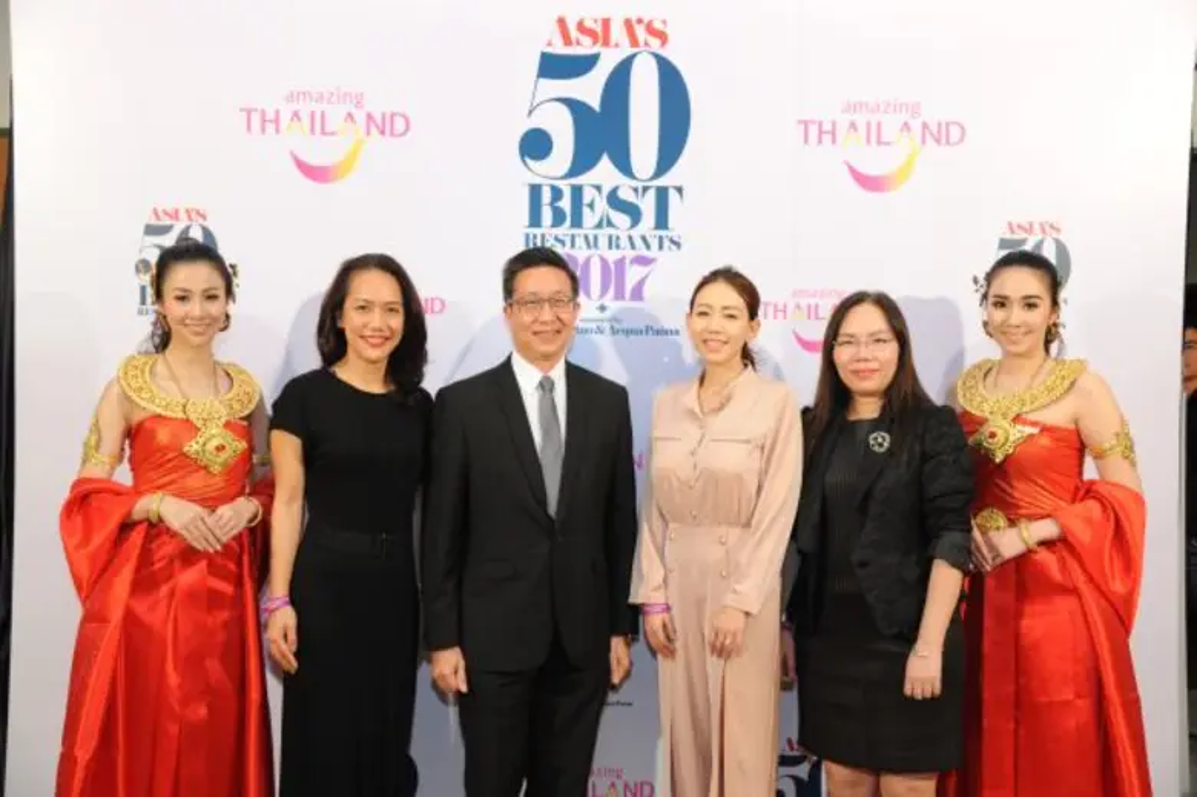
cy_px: 398
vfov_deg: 30.5
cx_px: 598
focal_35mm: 44
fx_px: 1462
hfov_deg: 44.5
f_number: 4.5
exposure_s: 1/100
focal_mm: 44
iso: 1600
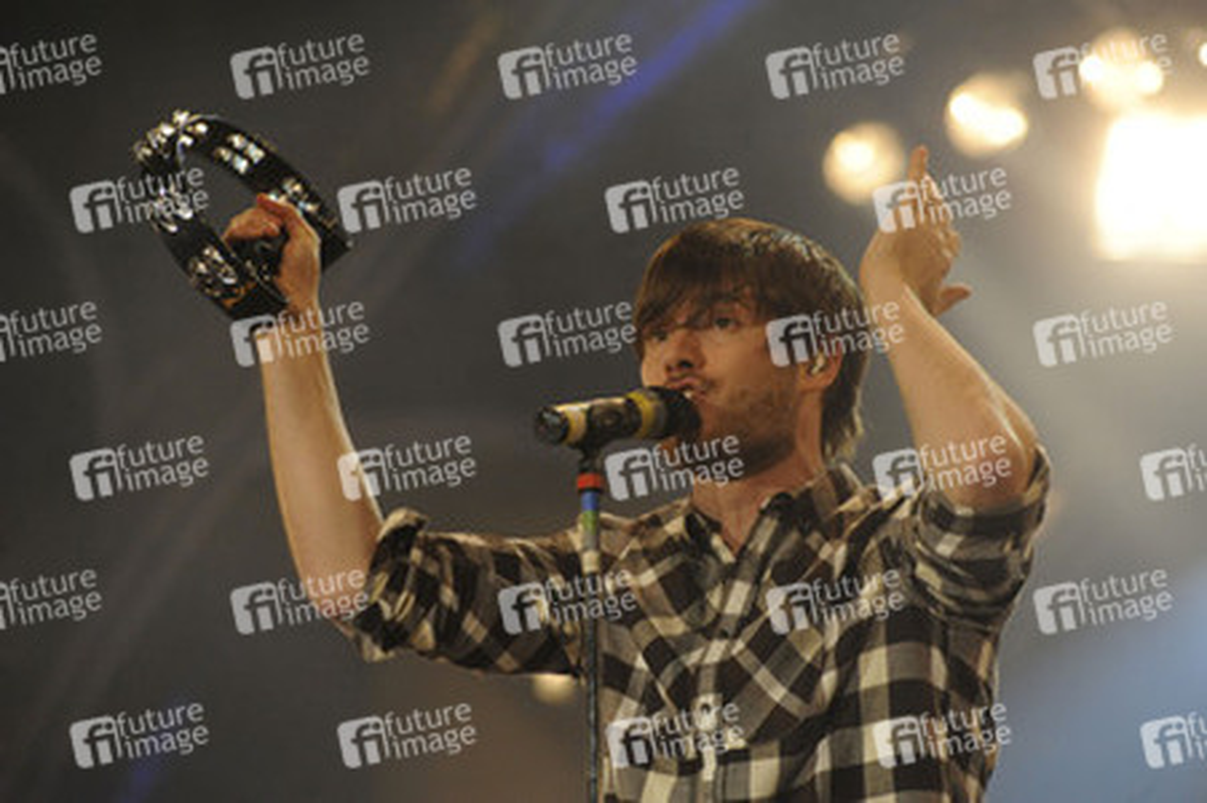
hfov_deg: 10.8
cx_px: 604
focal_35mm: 190
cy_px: 402
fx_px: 6365
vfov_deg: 7.2
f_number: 6.3
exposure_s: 1/320
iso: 3200
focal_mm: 190
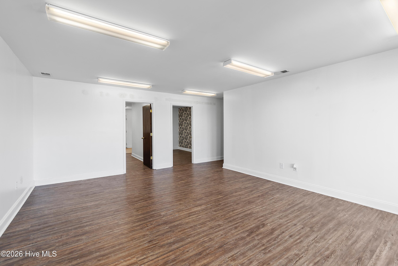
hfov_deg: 100.4
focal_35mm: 15
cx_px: 199
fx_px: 166
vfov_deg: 77.3
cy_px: 133
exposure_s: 1/8
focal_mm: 10
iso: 100
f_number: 4.5
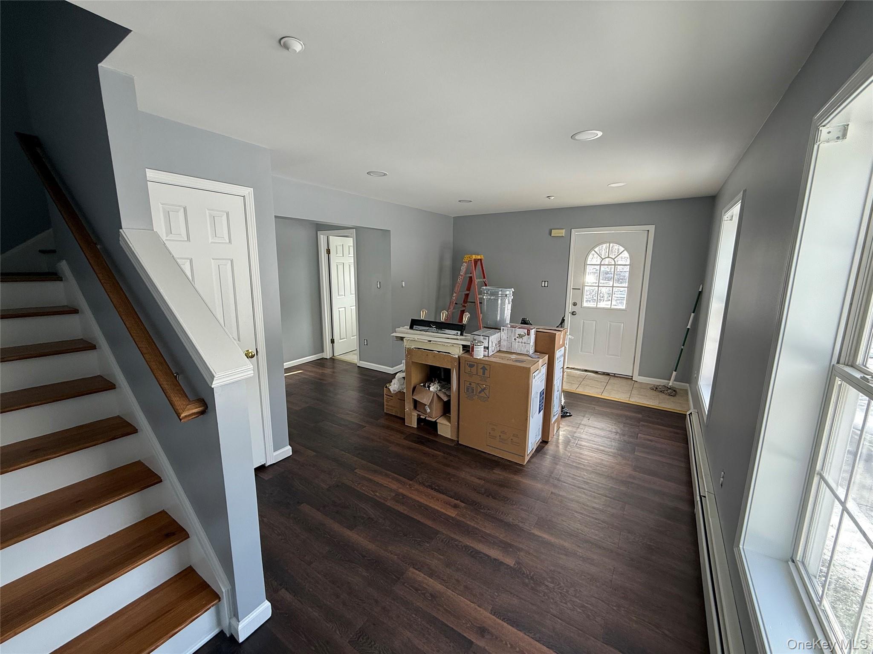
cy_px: 327
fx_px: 353
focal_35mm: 14
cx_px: 436
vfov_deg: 85.7
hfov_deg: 102.1
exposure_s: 1/99
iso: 100
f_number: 2.2
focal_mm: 2.22
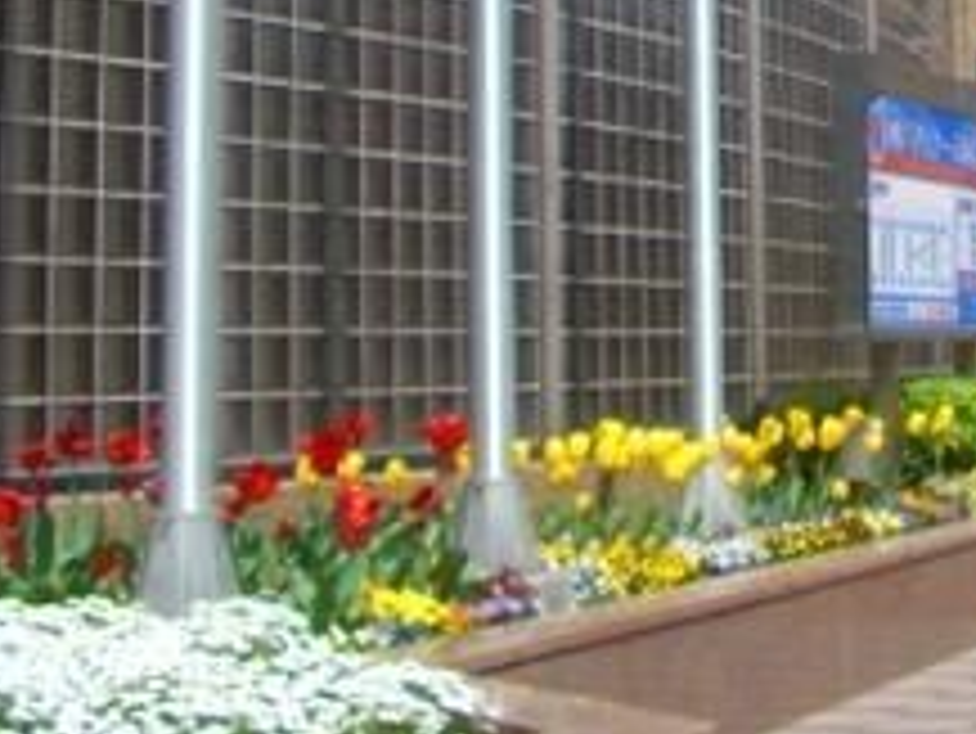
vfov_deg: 13.5
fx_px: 2962
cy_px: -266
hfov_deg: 18.0
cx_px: 1097
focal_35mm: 105
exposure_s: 1/320
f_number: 5.6
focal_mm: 7.9
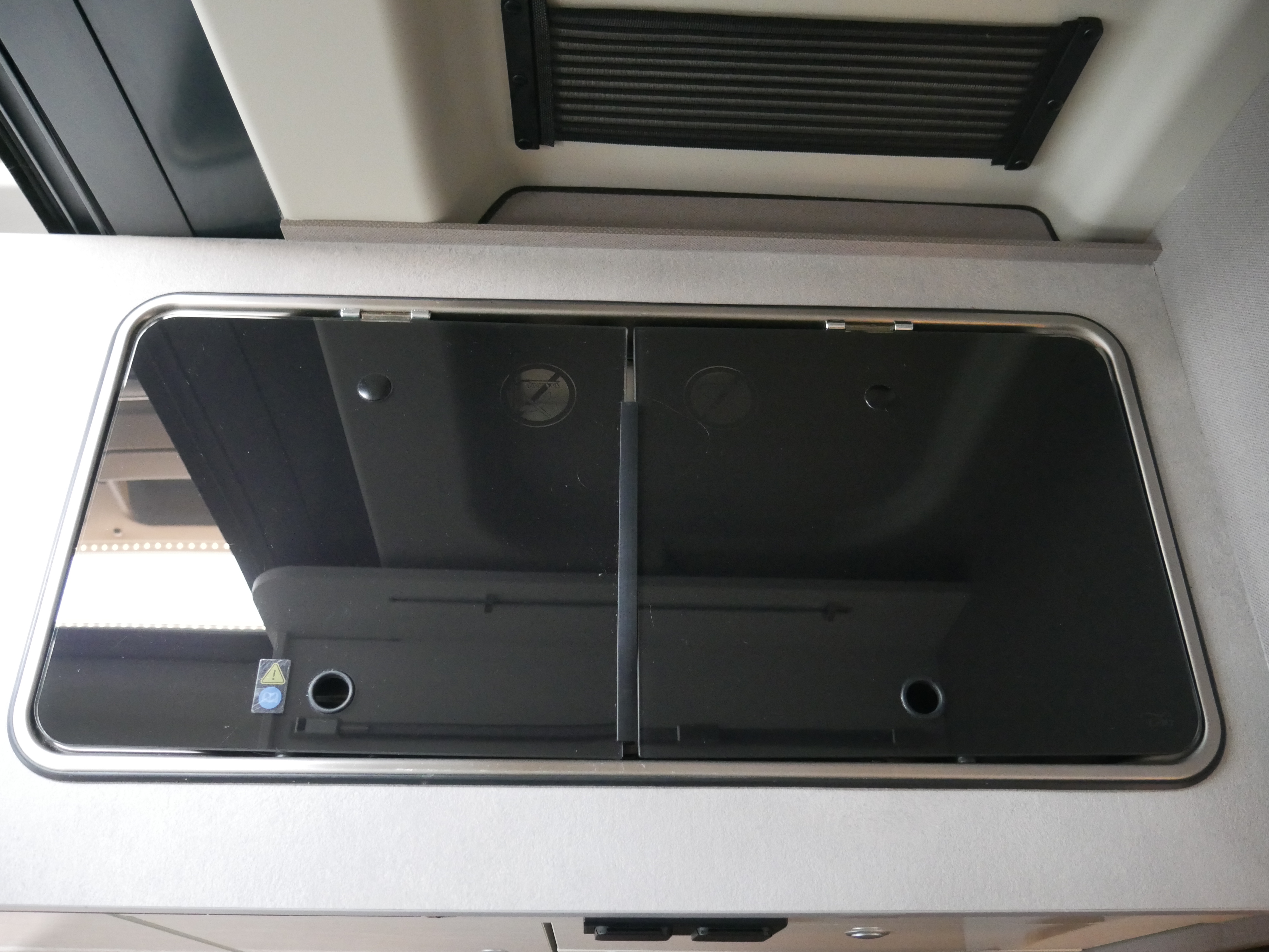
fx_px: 1100
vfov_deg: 46.8
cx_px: 634
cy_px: 476
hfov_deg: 59.9
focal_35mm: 30
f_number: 3.6
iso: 3200
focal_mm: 15
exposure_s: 1/50
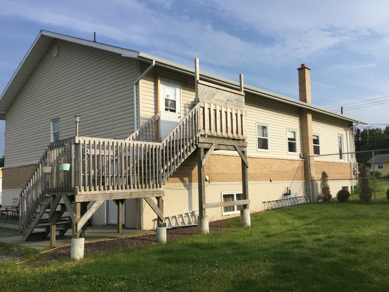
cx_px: 192
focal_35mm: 32
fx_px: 360
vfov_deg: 44.2
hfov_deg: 56.8
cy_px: 150
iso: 25
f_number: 2.4
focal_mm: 3.3
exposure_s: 1/1164
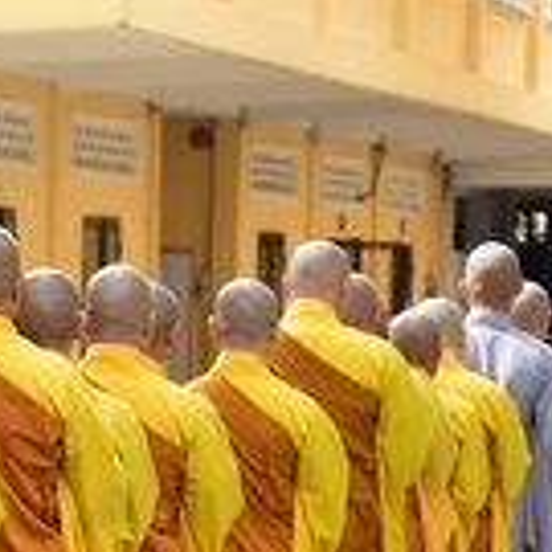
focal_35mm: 307
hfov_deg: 5.6
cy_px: 550
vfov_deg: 5.7
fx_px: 5539
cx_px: -466
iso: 160
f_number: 6.3
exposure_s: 1/125
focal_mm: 75
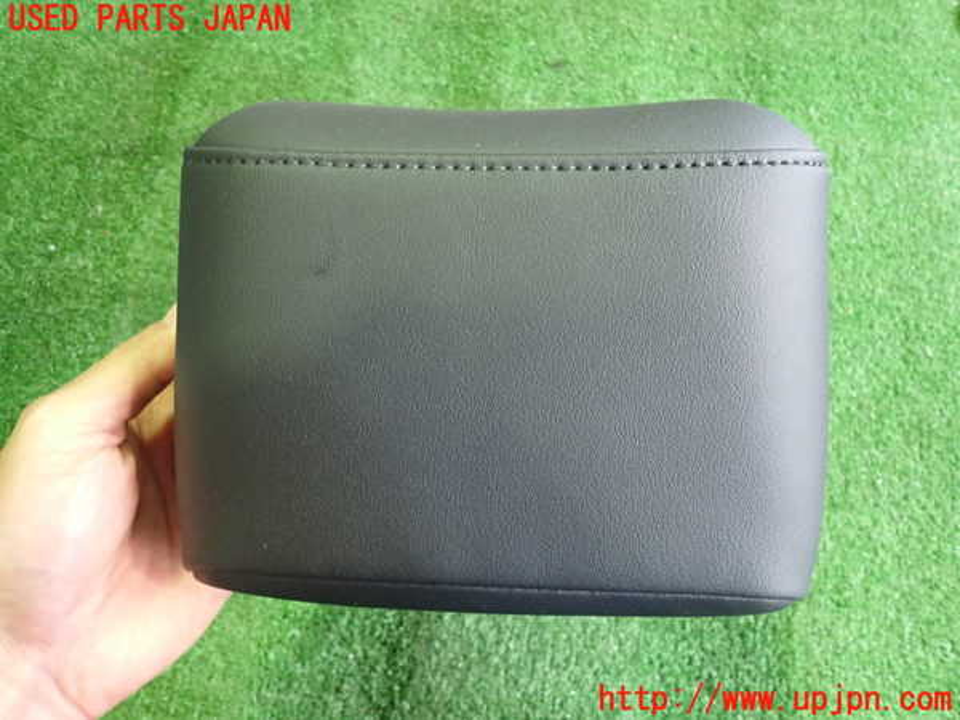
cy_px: 360
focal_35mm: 25
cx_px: 480
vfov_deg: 54.9
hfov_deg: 69.4
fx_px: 693
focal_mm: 4.5
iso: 400
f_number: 2
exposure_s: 1/30
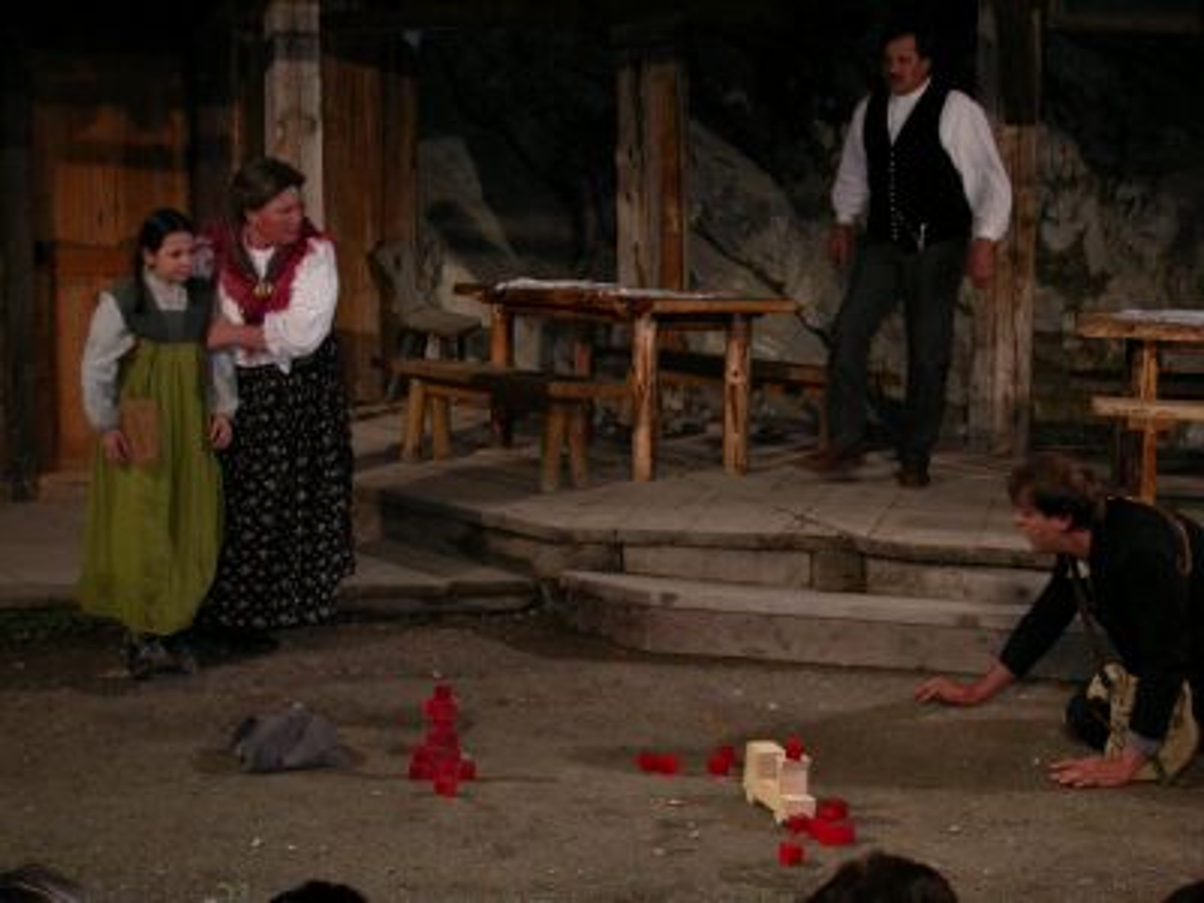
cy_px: 452
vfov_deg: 22.9
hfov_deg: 30.3
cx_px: 602
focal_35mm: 64
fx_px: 2226
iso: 200
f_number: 3.2
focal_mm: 13.3
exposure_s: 1/60.3
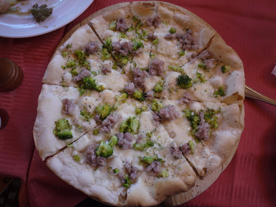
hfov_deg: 63.4
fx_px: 223
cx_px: 138
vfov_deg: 49.7
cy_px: 104
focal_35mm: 28
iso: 200
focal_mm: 14
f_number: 2.5
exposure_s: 1/60
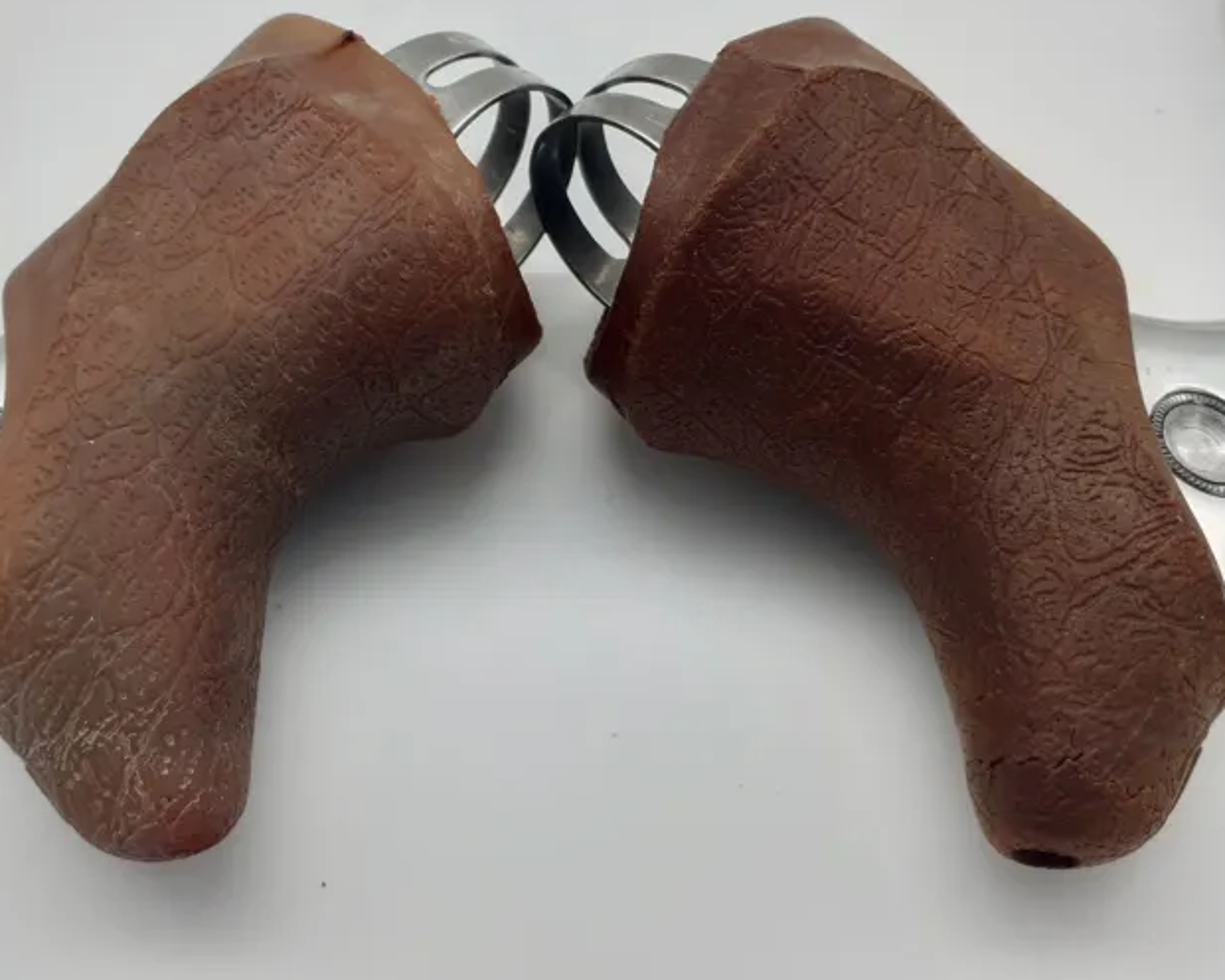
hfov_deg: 52.7
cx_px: 524
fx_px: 1233
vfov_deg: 43.2
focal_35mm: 34
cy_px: 407
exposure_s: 1/182
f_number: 1.9
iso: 40
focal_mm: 3.6
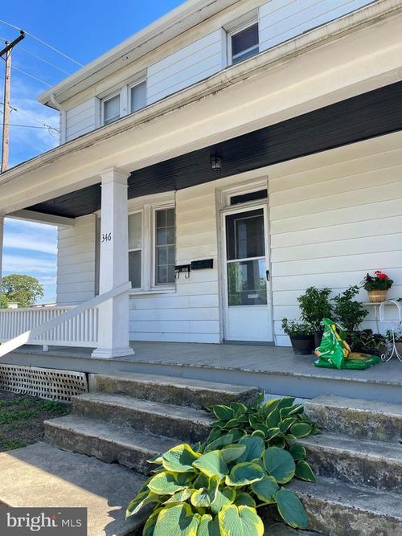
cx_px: 201
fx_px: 403
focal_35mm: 26
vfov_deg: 67.3
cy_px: 268
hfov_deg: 53.0
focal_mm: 5.1
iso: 32
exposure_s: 1/1011
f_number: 1.6
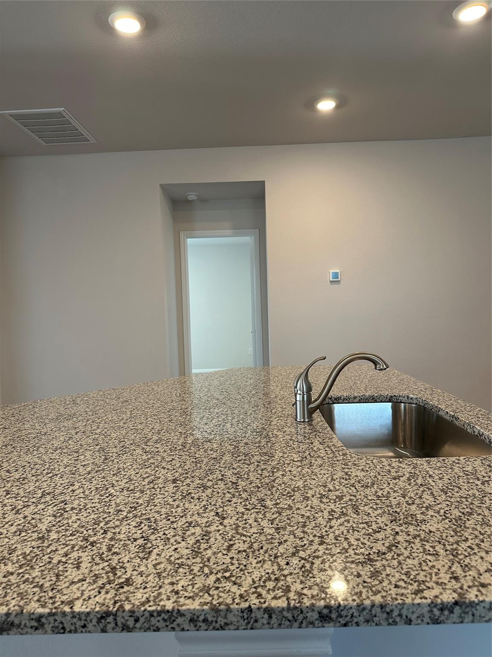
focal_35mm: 24
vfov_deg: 71.6
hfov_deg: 56.8
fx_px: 455
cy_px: 328
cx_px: 246
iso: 200
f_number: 1.78
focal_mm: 6.86
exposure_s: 1/120
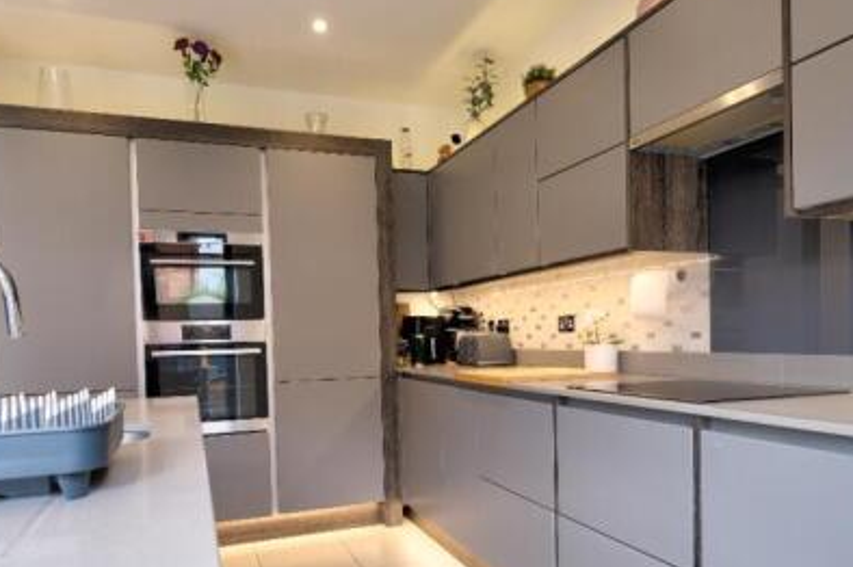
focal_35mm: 25
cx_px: 437
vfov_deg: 50.5
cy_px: 368
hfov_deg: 71.5
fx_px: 592
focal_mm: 10
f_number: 4
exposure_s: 1/18
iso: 160
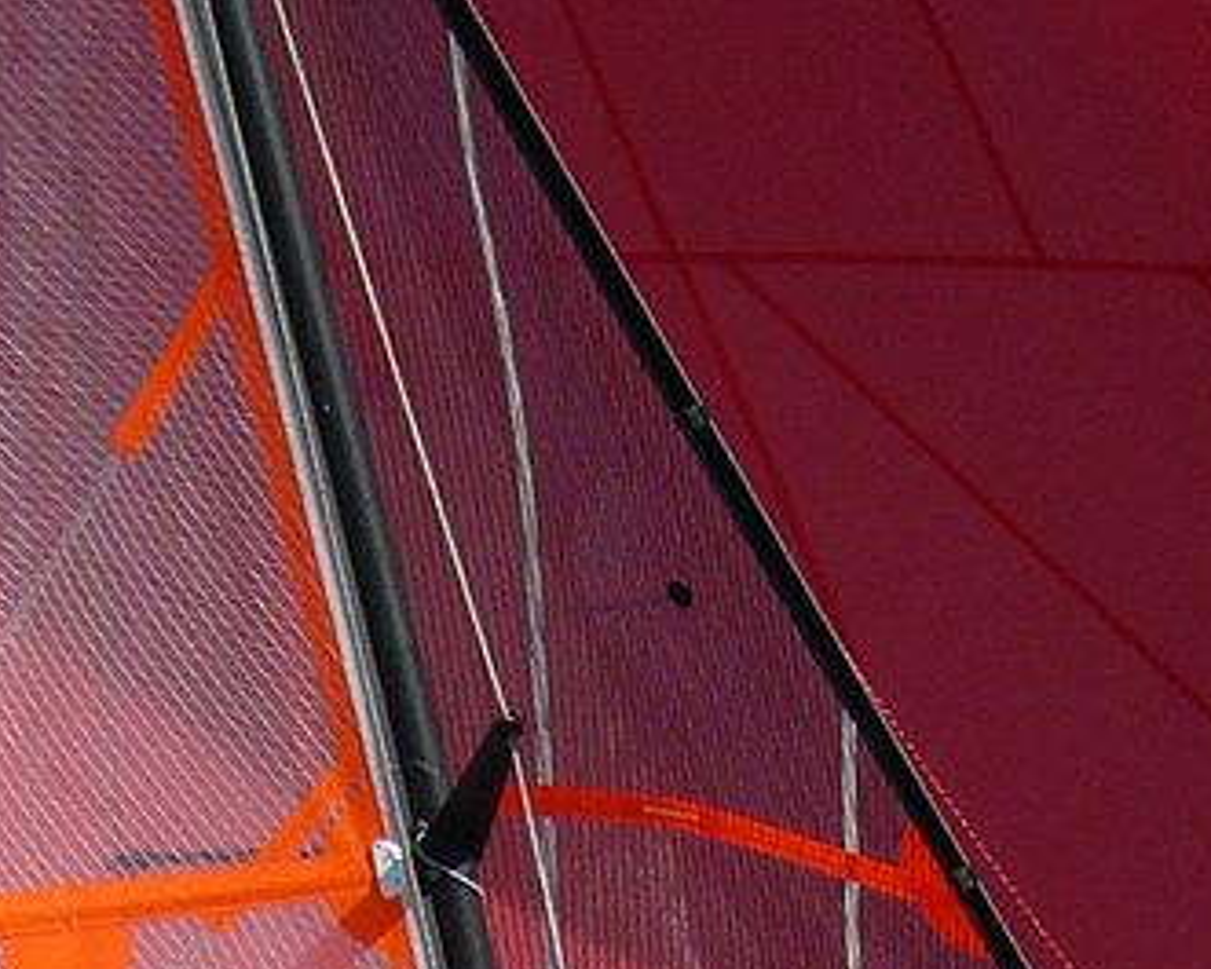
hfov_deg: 1.6
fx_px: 44026
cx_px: 666
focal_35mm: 1228
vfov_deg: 1.3
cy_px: 1752
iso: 100
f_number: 5
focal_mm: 43.3
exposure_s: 1/800
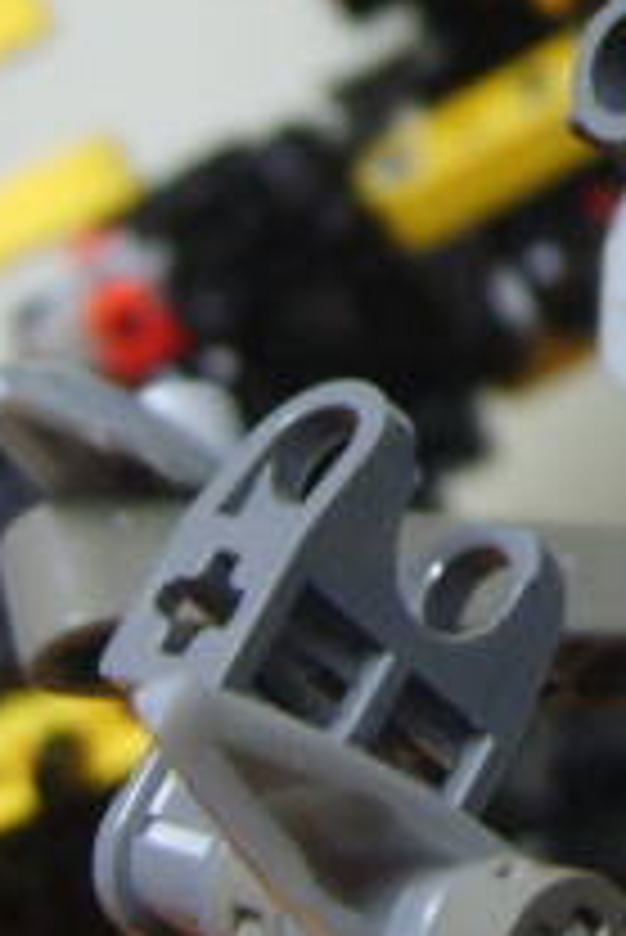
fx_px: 2916
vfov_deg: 18.0
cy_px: 86
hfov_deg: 12.0
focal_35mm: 112
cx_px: 775
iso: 123
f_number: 2.8
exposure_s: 1/8
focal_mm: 7.4
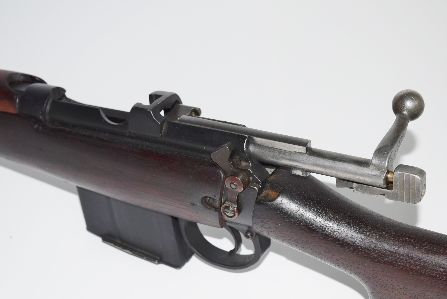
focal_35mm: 72
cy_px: 150
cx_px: 224
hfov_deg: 28.1
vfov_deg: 19.0
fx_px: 895
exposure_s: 1/60
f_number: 8
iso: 100
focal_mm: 48
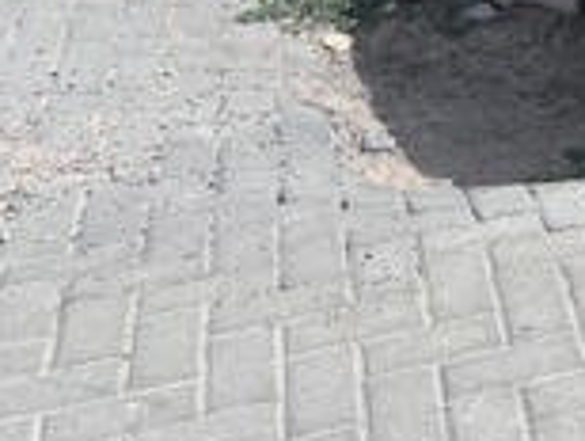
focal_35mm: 101
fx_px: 1710
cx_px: 1075
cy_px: -354
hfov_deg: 16.2
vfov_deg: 13.2
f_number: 1.5
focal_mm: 5.7
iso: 50
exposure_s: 1/5587
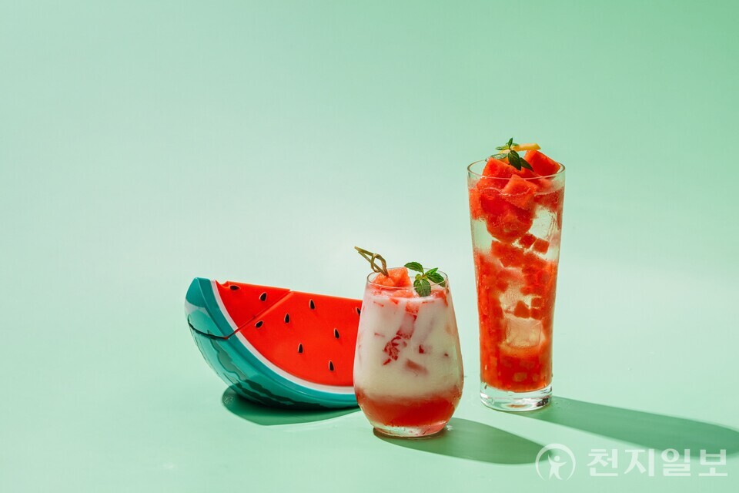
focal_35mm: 128
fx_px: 2627
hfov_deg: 16.0
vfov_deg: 10.7
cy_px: 246
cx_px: 370
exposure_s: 1/125
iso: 400
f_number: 10
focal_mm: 128
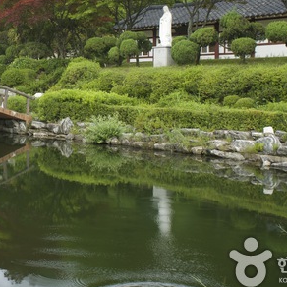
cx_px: 48
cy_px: 72
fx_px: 553
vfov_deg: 28.6
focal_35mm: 59
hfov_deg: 28.3
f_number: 10
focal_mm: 29
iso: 160
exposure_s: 1/80
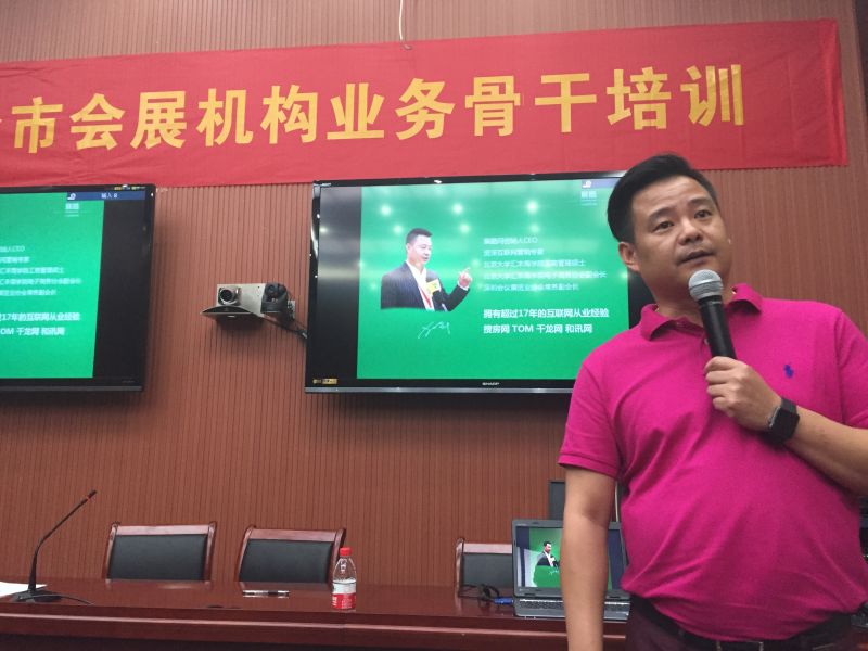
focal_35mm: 29
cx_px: 434
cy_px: 326
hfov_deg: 61.7
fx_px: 727
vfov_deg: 48.2
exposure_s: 1/30
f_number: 2.2
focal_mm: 4.15
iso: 200
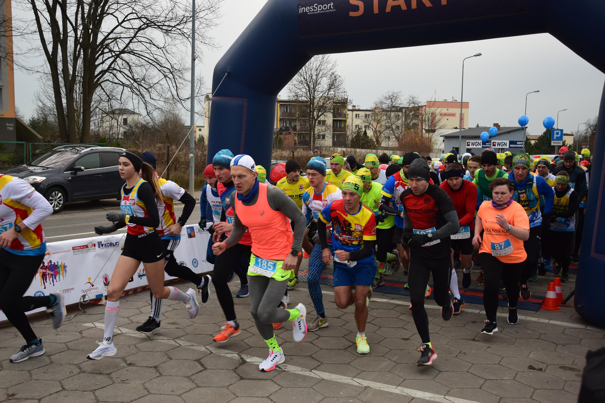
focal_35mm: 36
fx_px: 605
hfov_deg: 53.1
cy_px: 202
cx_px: 302
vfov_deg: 36.9
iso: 320
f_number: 4
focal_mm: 24
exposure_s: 1/320
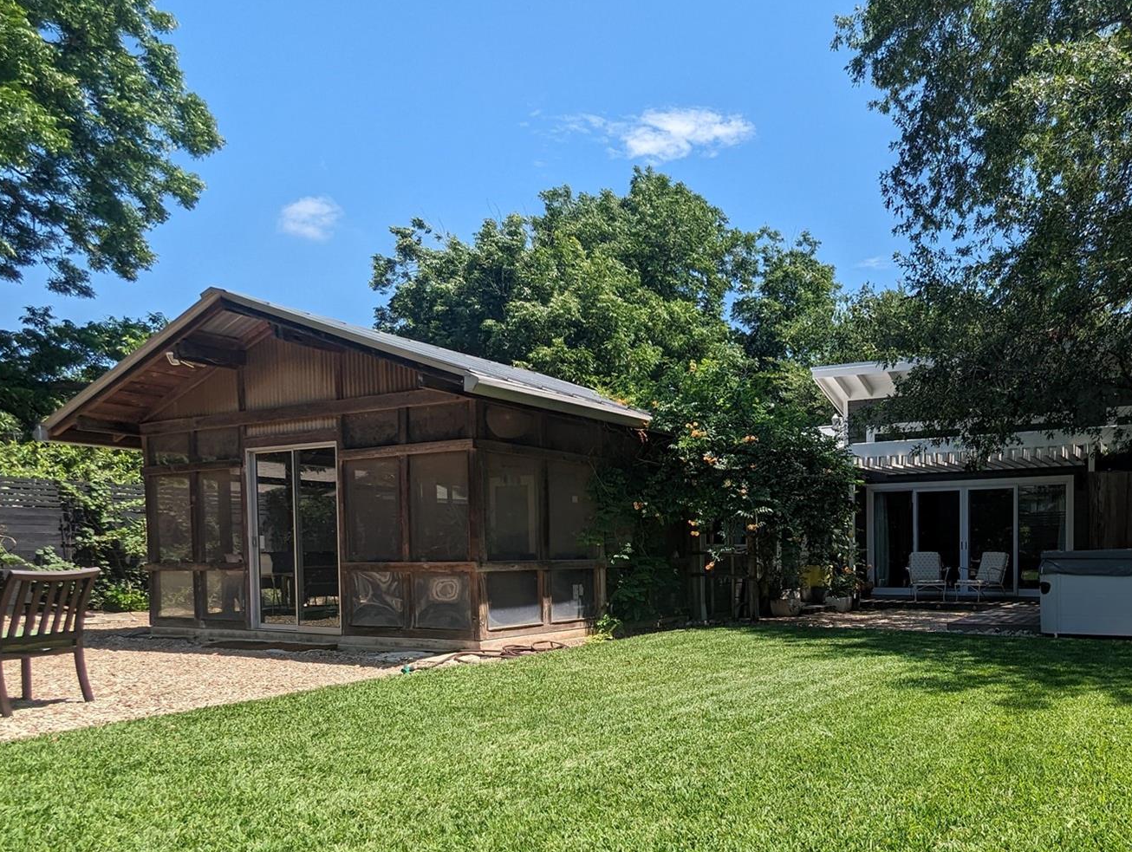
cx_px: 822
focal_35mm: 25
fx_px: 819
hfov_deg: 65.9
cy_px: 593
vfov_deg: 53.5
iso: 48
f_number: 2.2
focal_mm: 2.35
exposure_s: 1/1038
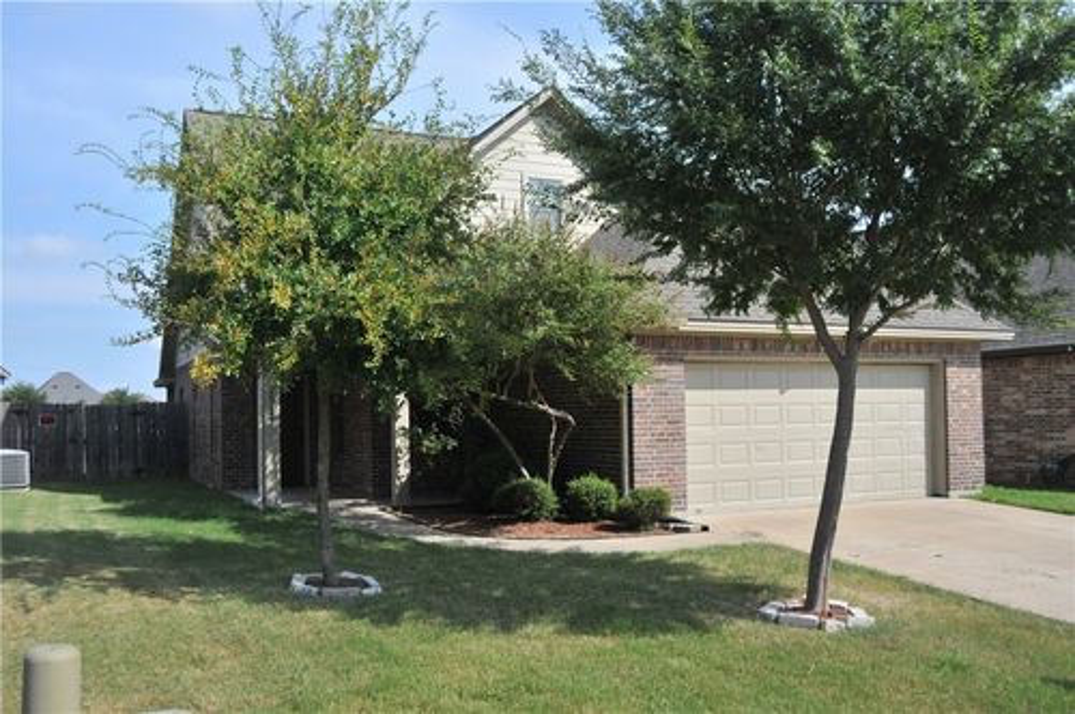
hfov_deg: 57.3
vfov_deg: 39.9
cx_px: 538
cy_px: 357
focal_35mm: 33
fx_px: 984
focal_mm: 22
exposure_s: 1/8000
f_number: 5
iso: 1000
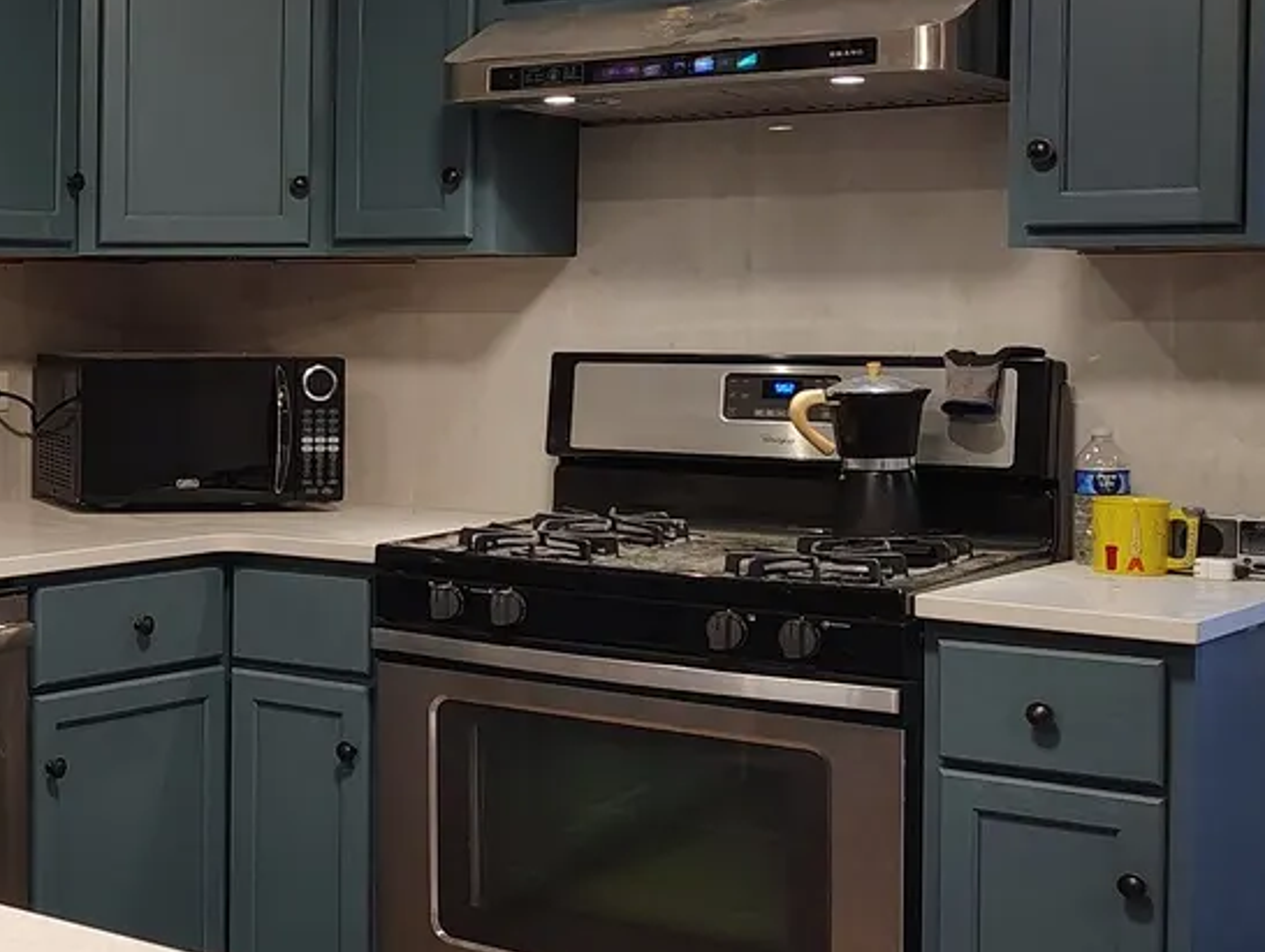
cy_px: 361
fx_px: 2305
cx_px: -304
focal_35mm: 63
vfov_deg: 23.3
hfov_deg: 26.7
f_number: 1.8
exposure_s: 1/60
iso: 703
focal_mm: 5.56
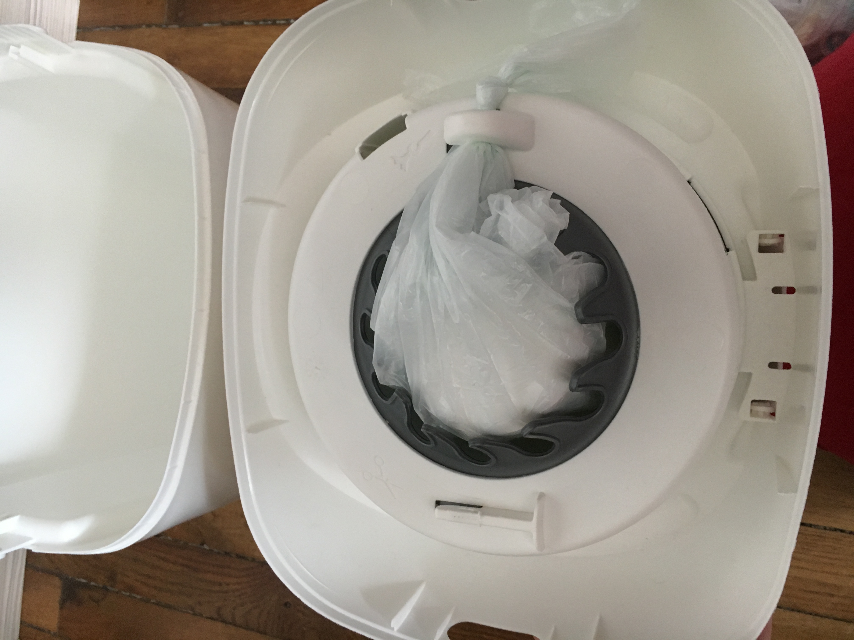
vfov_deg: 48.2
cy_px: 320
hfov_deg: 61.7
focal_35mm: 29
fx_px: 715
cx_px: 427
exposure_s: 1/33
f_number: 2.2
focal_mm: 4.15
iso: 160
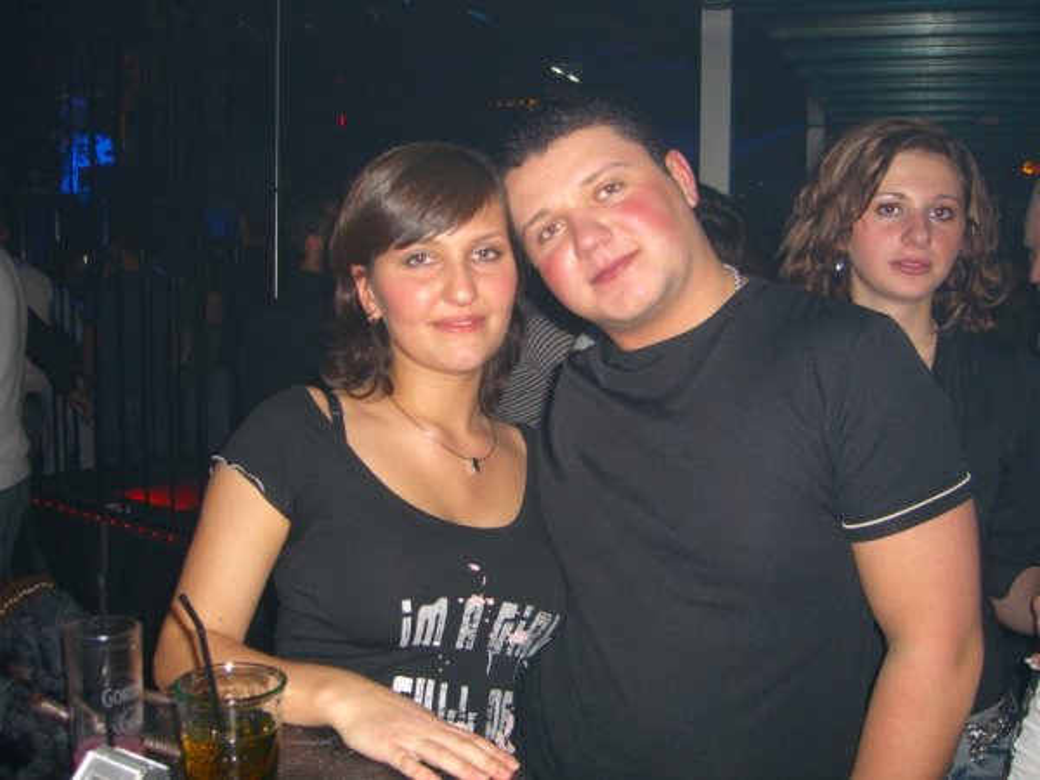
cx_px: 520
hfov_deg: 49.0
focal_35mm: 38
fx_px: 1142
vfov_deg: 37.7
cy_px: 390
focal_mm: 7.9
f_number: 2.8
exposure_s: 1/60
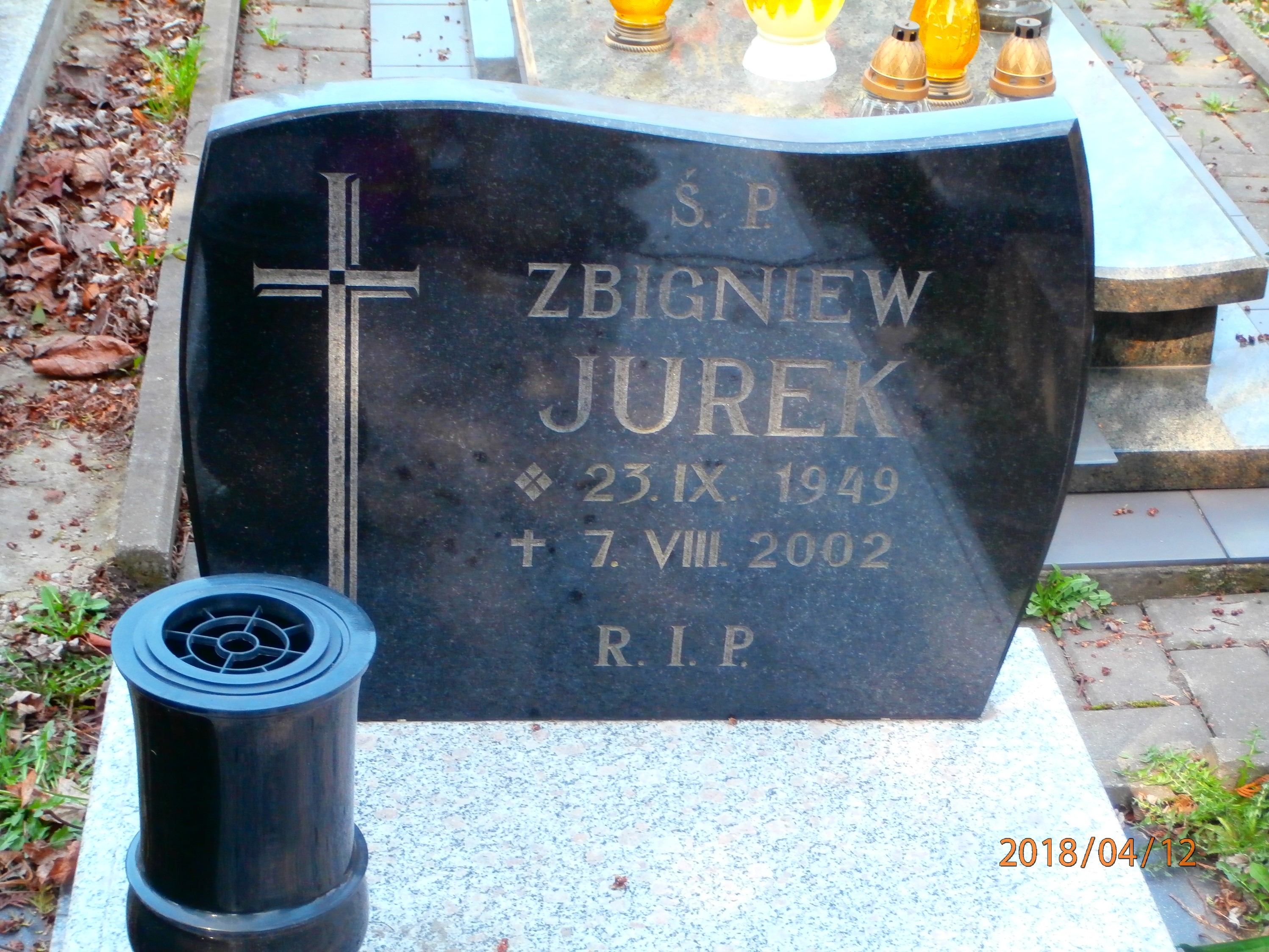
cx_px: 634
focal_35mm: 68
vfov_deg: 21.6
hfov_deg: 28.6
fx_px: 2493
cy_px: 476
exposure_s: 1/60
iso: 200
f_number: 4.7
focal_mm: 12.1
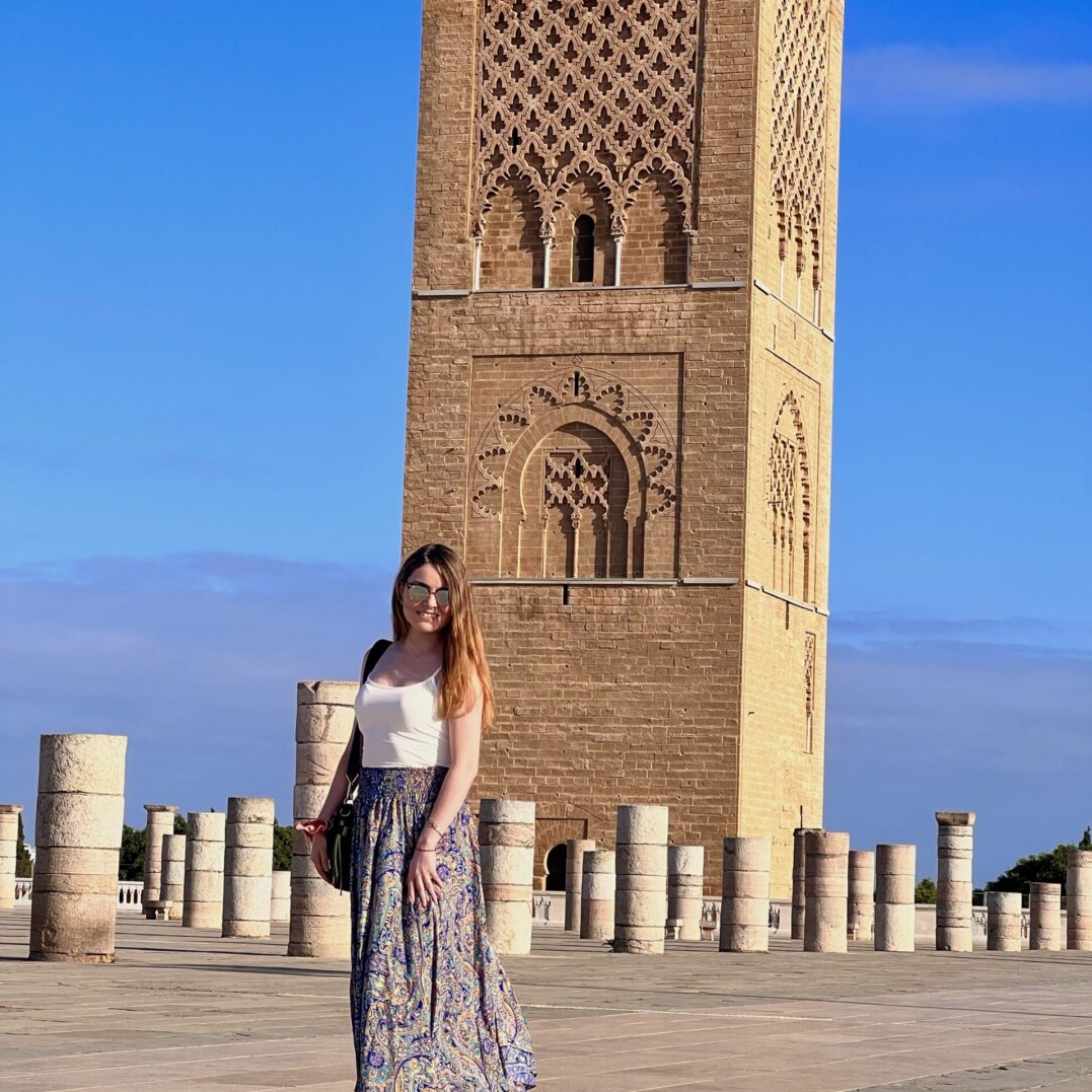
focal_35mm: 91
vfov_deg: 19.1
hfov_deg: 19.1
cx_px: 545
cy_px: 570
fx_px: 3248
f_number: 2.8
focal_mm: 9
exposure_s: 1/927
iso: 32
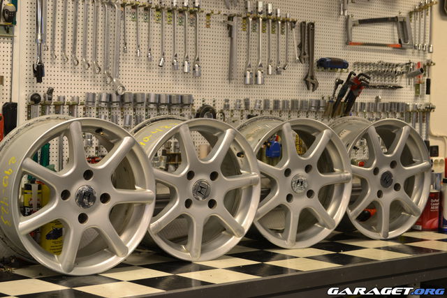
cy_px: 149
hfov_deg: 24.6
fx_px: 1025
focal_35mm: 82
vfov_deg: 16.6
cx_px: 224
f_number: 5.6
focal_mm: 55
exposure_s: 1/4
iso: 100
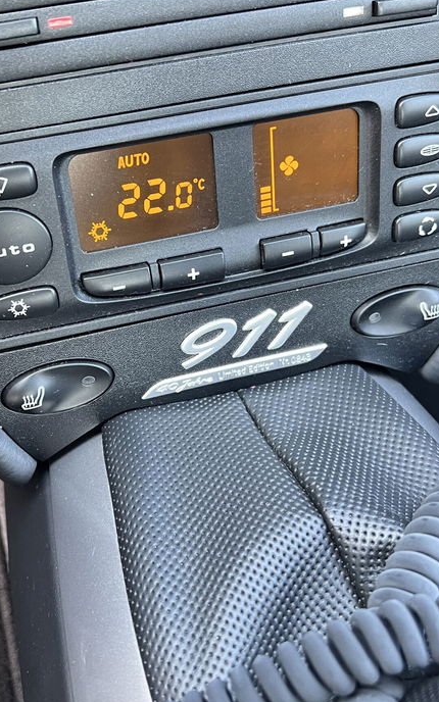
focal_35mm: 41
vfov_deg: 48.1
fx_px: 785
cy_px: 307
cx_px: 159
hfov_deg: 31.1
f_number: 1.5
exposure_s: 1/60
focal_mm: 5.7
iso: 200
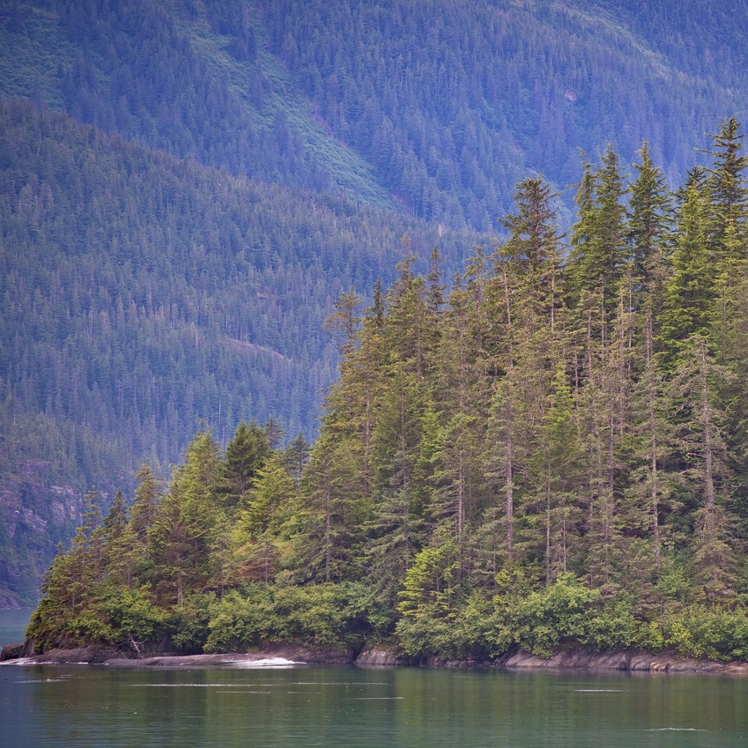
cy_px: 373
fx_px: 6576
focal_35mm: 269
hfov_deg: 6.5
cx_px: 521
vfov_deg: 6.5
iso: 720
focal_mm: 210
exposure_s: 1/500
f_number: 5.3
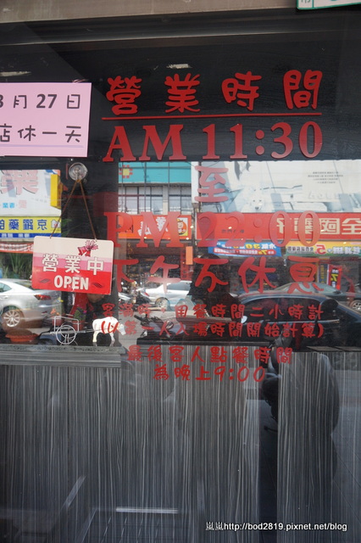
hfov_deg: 53.1
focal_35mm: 24
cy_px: 272
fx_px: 361
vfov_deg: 73.8
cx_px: 180
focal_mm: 16
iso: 250
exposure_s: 1/160
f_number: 4
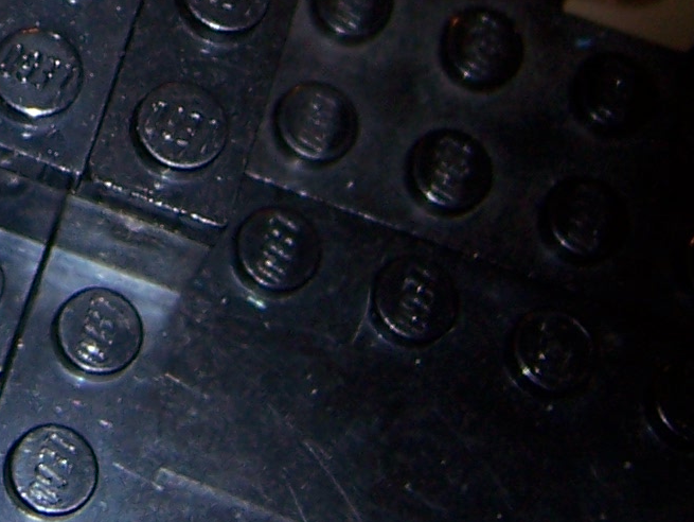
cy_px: -329
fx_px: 2327
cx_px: -230
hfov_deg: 16.0
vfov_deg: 12.0
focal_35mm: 116
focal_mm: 5.5
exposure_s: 1/60
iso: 80
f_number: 2.8
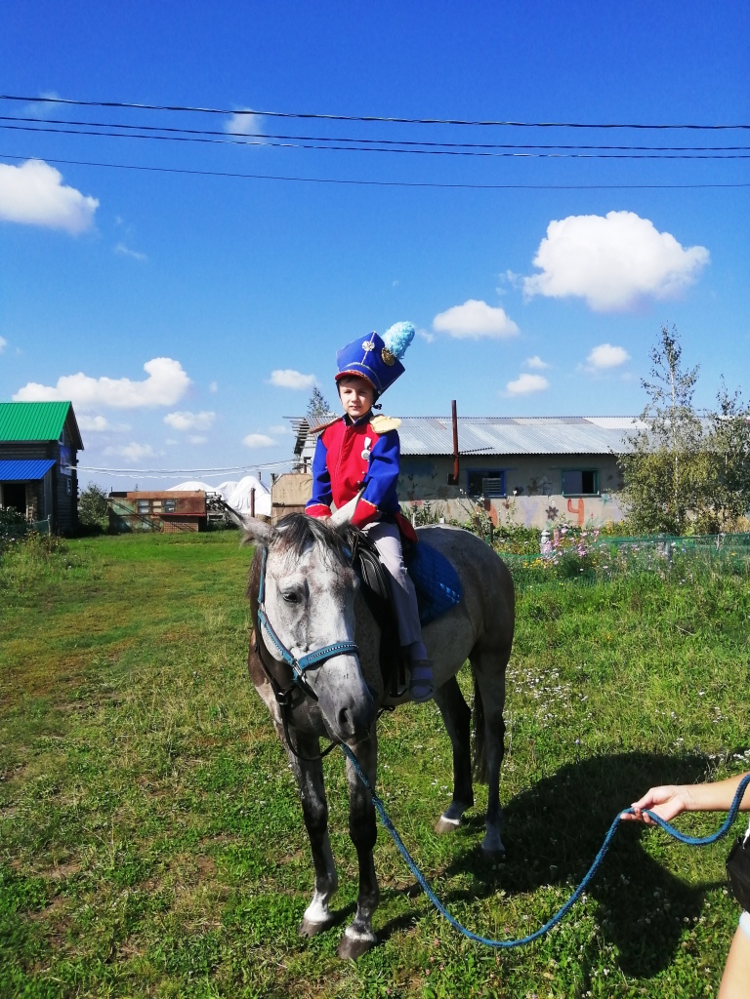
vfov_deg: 67.3
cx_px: 375
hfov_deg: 53.1
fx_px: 751
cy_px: 500
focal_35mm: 26
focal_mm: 3.6
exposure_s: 1/2488
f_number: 1.8
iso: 50
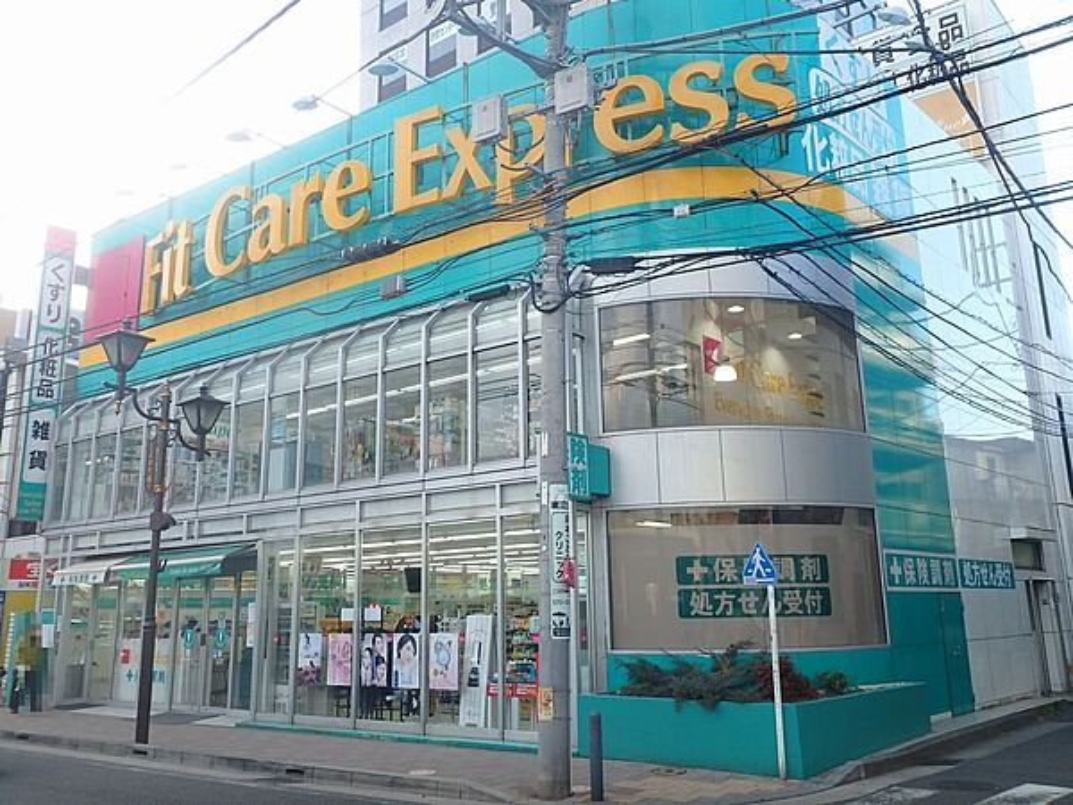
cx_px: 536
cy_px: 402
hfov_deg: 58.4
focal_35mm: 31
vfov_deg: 45.4
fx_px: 961
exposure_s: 1/100
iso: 125
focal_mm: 5.6
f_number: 4.7
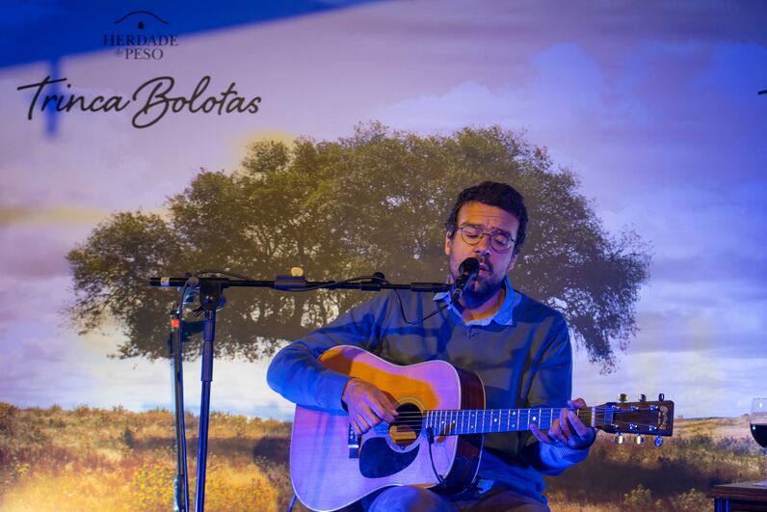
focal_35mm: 77
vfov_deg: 17.7
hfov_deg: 26.3
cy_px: 256
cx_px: 384
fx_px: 1641
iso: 400
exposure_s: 1/80
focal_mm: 77
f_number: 4
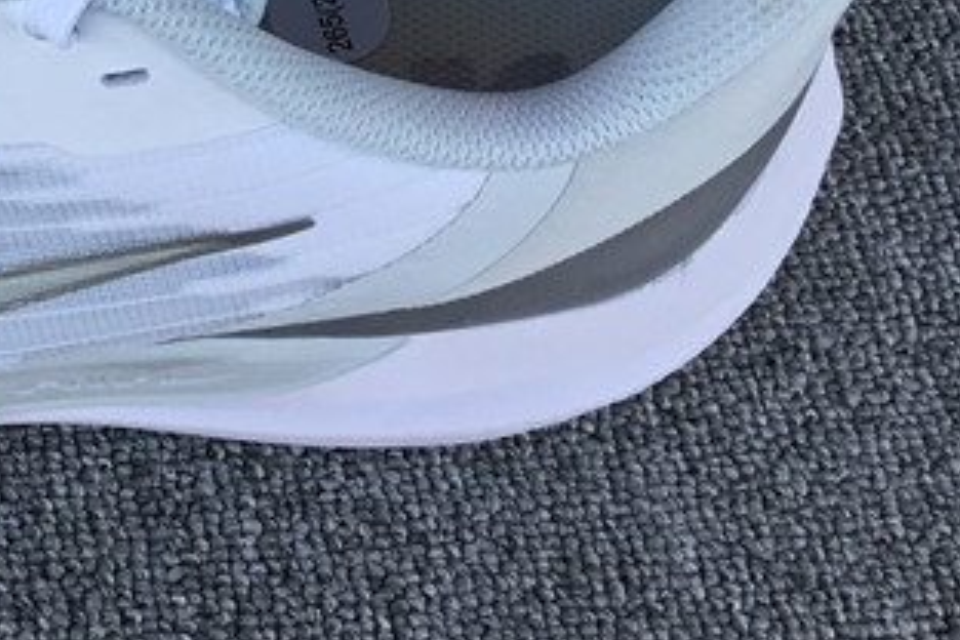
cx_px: -135
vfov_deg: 14.0
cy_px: -251
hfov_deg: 20.7
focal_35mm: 93
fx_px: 2480
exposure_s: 1/143
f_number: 2.4
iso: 25
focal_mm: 3.3
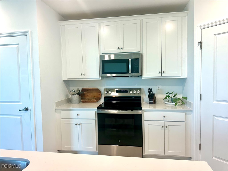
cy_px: 86
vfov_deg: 56.8
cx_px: 114
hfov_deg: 71.6
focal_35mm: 24
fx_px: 158
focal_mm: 6.86
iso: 160
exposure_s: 1/120
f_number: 1.78
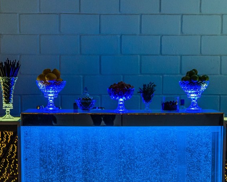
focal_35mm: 83
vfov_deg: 18.4
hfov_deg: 23.0
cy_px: 123
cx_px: 109
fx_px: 558
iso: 800
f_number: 2.8
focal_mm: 28
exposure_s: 1/80
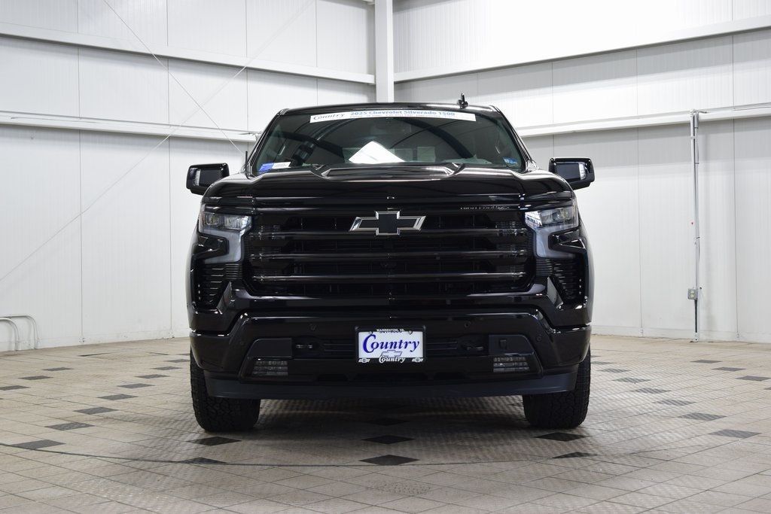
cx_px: 386
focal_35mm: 52
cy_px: 257
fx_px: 1124
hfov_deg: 37.8
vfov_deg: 25.8
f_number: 6.3
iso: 500
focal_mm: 35
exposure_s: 1/15
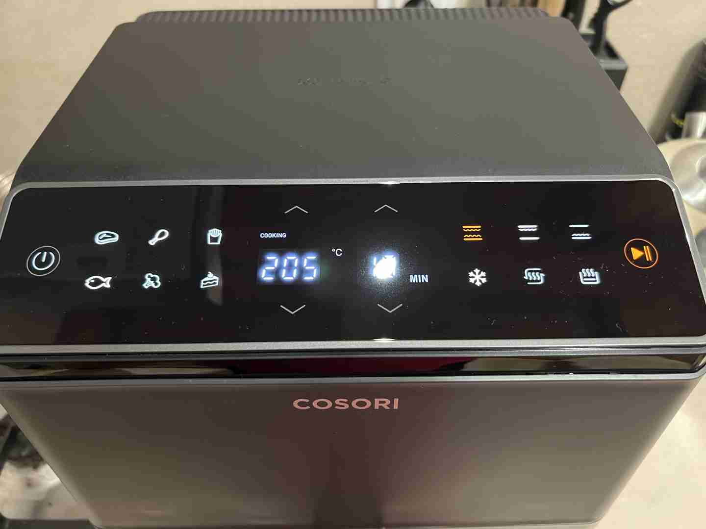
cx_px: 353
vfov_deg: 53.1
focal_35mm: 26
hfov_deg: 67.3
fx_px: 530
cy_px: 264
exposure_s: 1/33
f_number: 1.5
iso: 640
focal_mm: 5.7
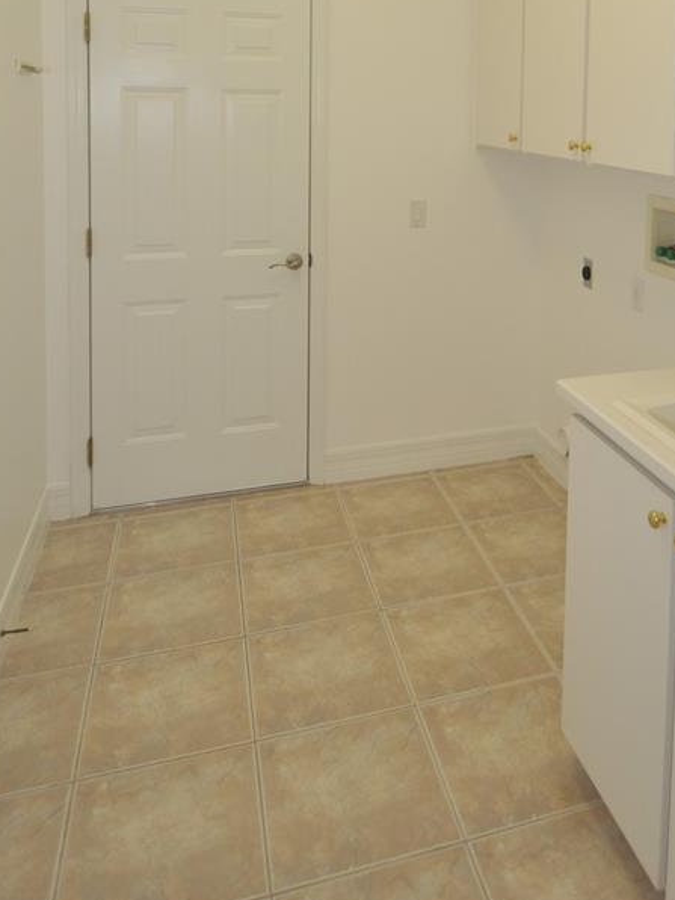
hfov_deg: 46.8
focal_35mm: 29
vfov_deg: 55.7
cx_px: 490
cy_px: 137
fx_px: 754
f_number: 5
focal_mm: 10
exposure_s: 1/100
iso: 400
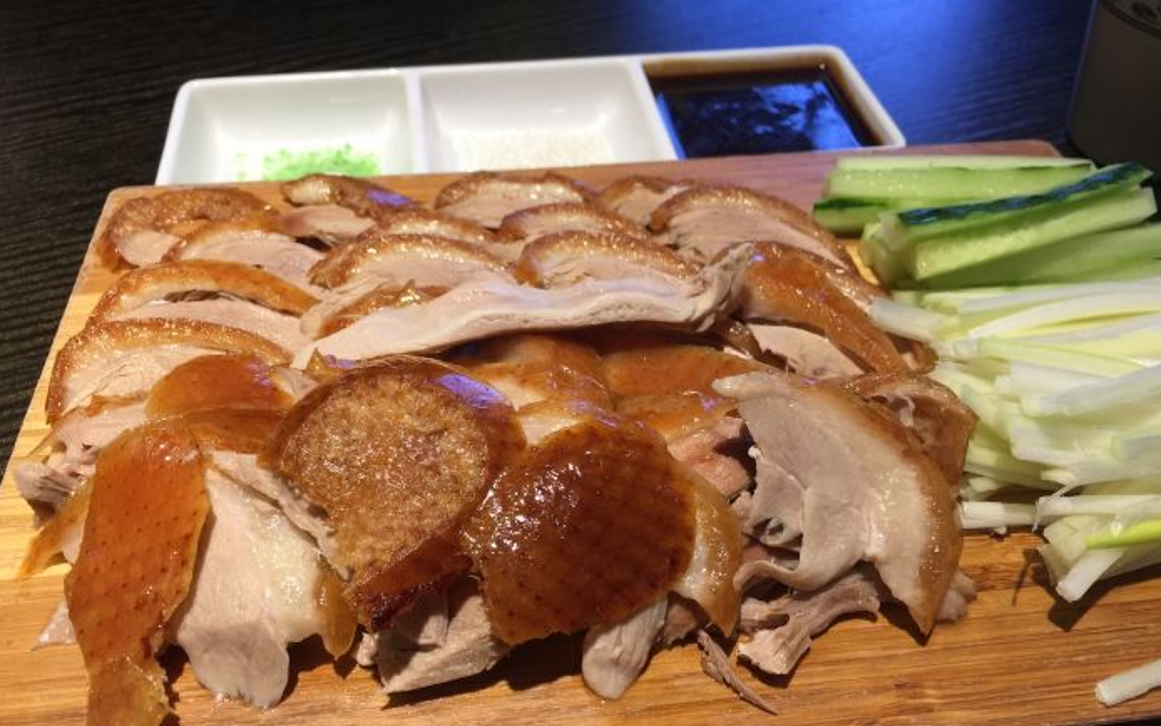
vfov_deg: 40.4
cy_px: 432
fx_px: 981
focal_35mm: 31
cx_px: 580
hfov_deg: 61.2
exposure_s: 1/33
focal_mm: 4.15
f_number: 2.2
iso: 32
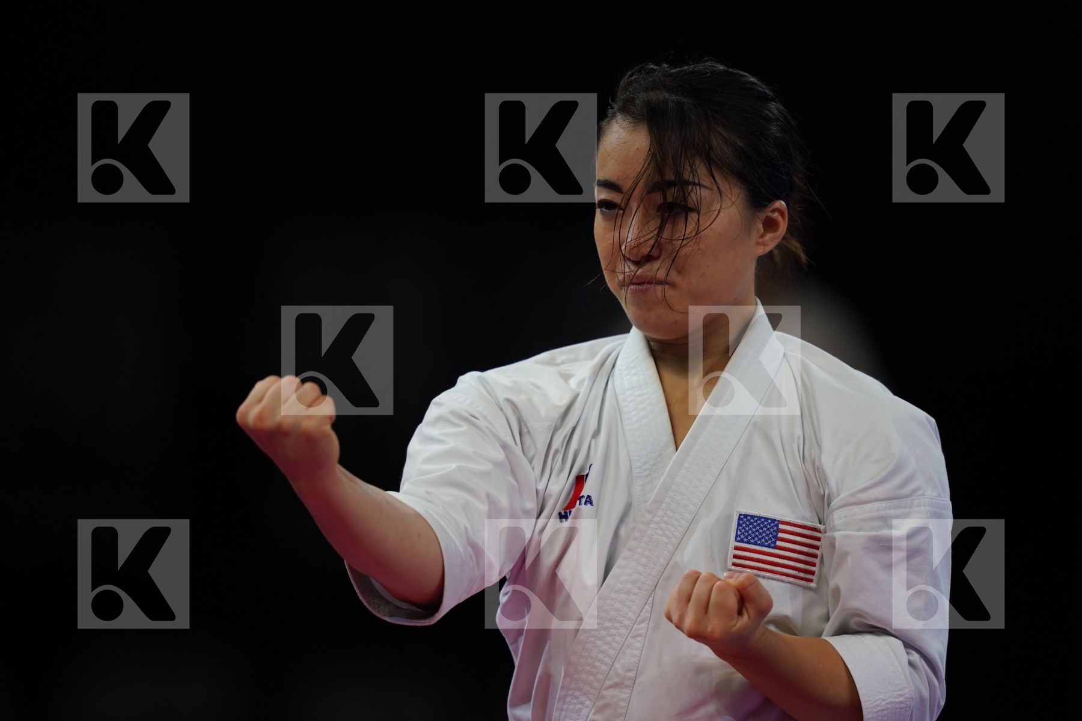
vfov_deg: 3.4
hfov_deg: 5.2
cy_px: 360
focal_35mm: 400
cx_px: 541
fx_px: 12021
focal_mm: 400
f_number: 2.8
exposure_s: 1/500
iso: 500
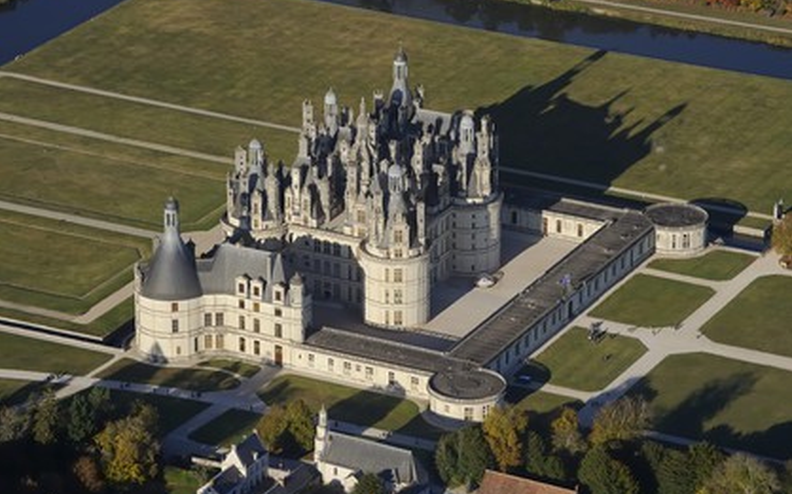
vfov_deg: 8.0
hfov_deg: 12.8
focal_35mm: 164
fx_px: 3539
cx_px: 396
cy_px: 240
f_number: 10
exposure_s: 1/1000
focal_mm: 160
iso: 400
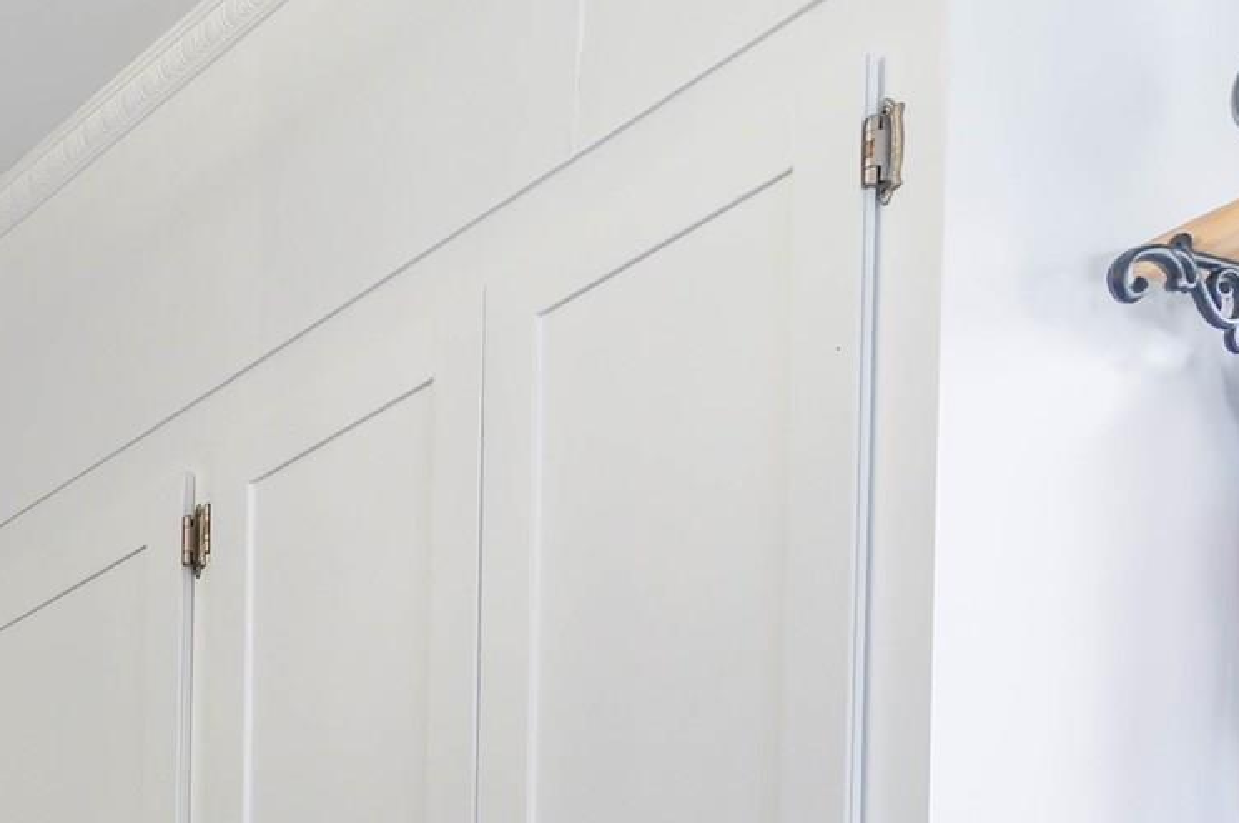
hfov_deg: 22.3
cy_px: 1524
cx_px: -828
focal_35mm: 66
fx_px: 2269
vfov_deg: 16.7
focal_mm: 16
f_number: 8
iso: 100
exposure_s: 1/25
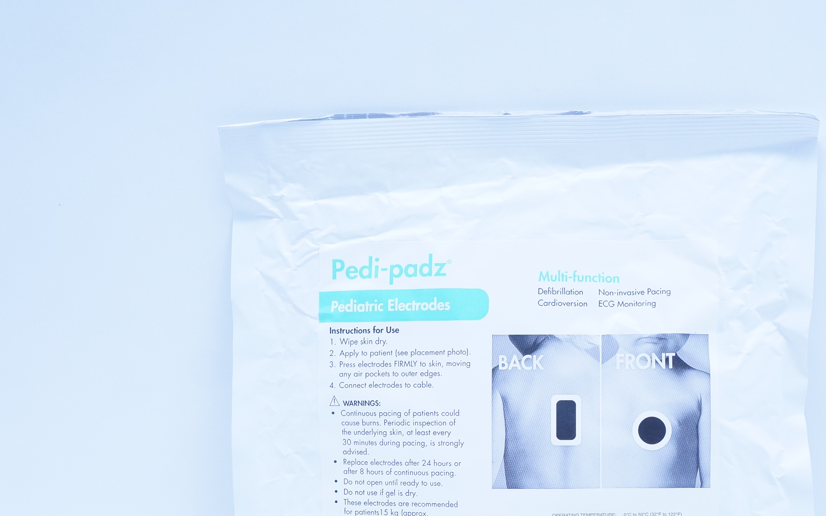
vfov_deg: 21.4
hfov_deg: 33.8
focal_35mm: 60
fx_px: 1351
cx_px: 525
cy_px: 415
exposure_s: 1/125
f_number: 5.6
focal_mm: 24
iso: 800
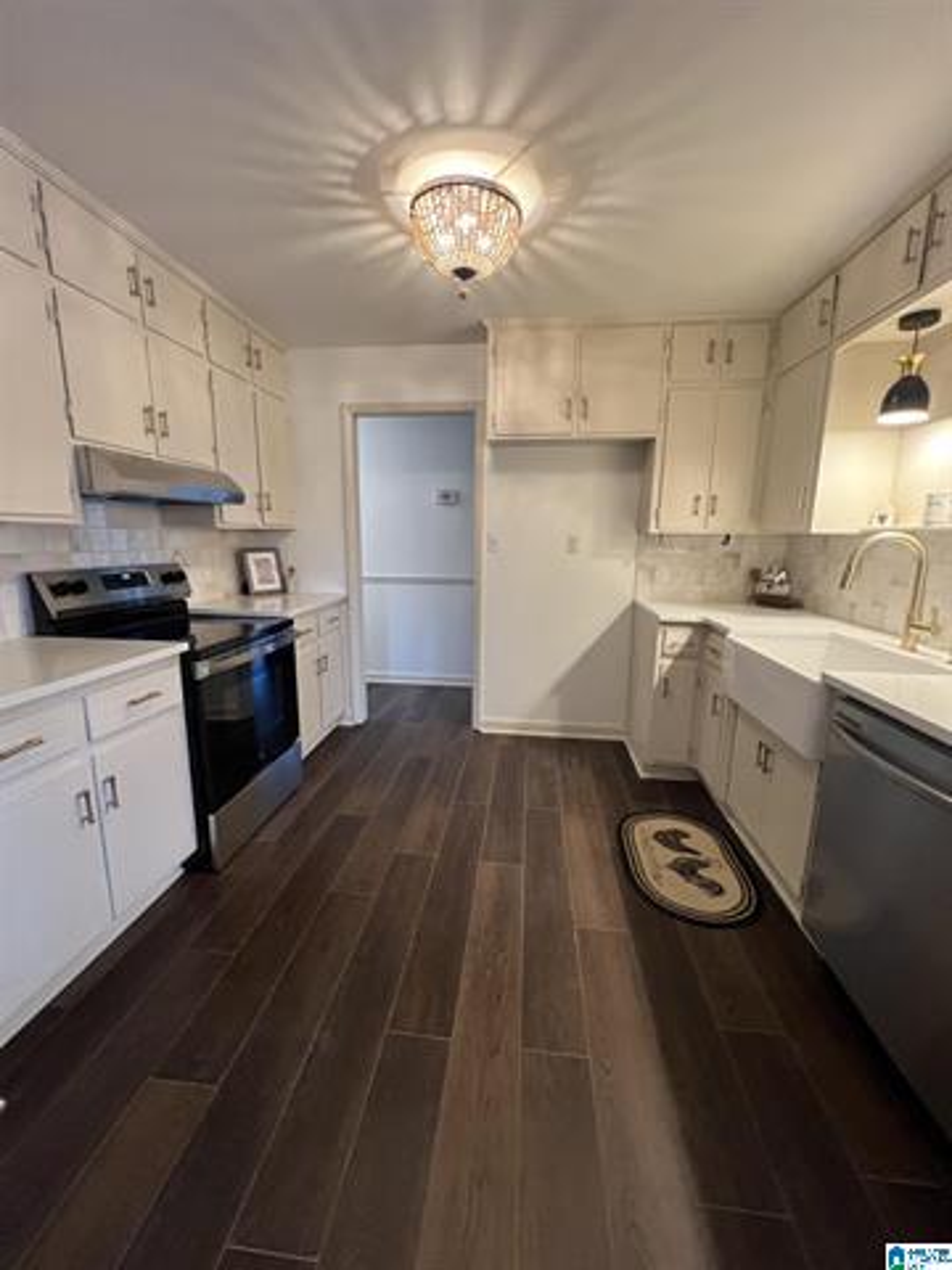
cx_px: 476
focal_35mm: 13
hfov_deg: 89.9
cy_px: 635
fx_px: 477
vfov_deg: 106.2
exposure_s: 1/60
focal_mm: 1.57
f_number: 1.8
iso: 400
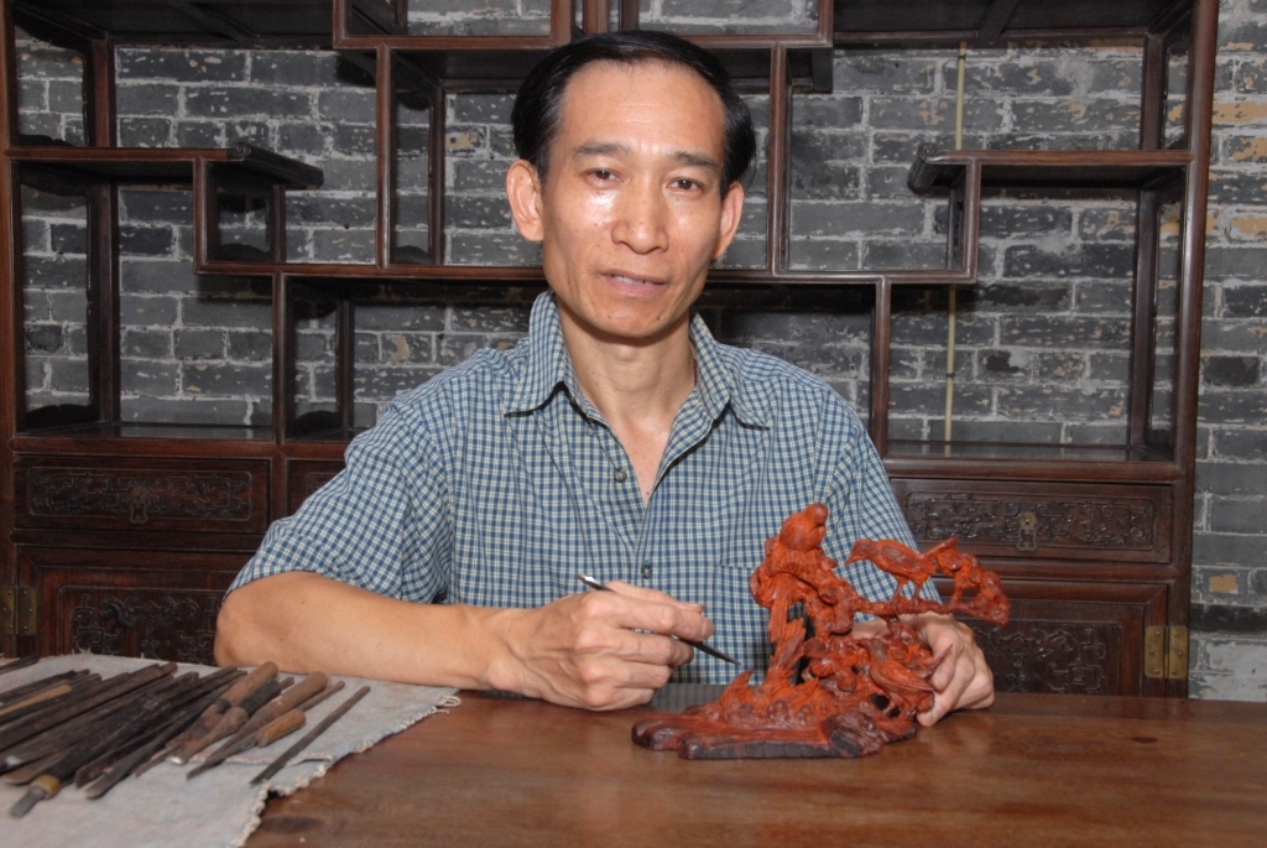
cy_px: 424
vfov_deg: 32.0
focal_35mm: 42
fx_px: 1480
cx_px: 634
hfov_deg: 46.4
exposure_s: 1/80
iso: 500
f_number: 7.1
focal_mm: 28
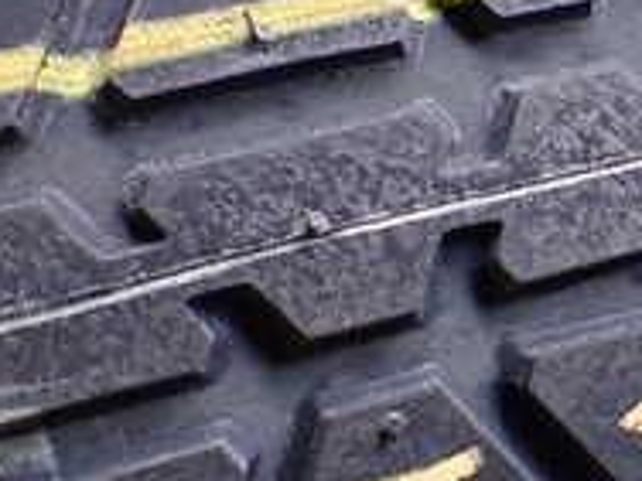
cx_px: 628
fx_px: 1780
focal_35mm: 96
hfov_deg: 19.9
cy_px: 212
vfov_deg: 15.4
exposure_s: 1/125
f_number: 2.3
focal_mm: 5.4
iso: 640
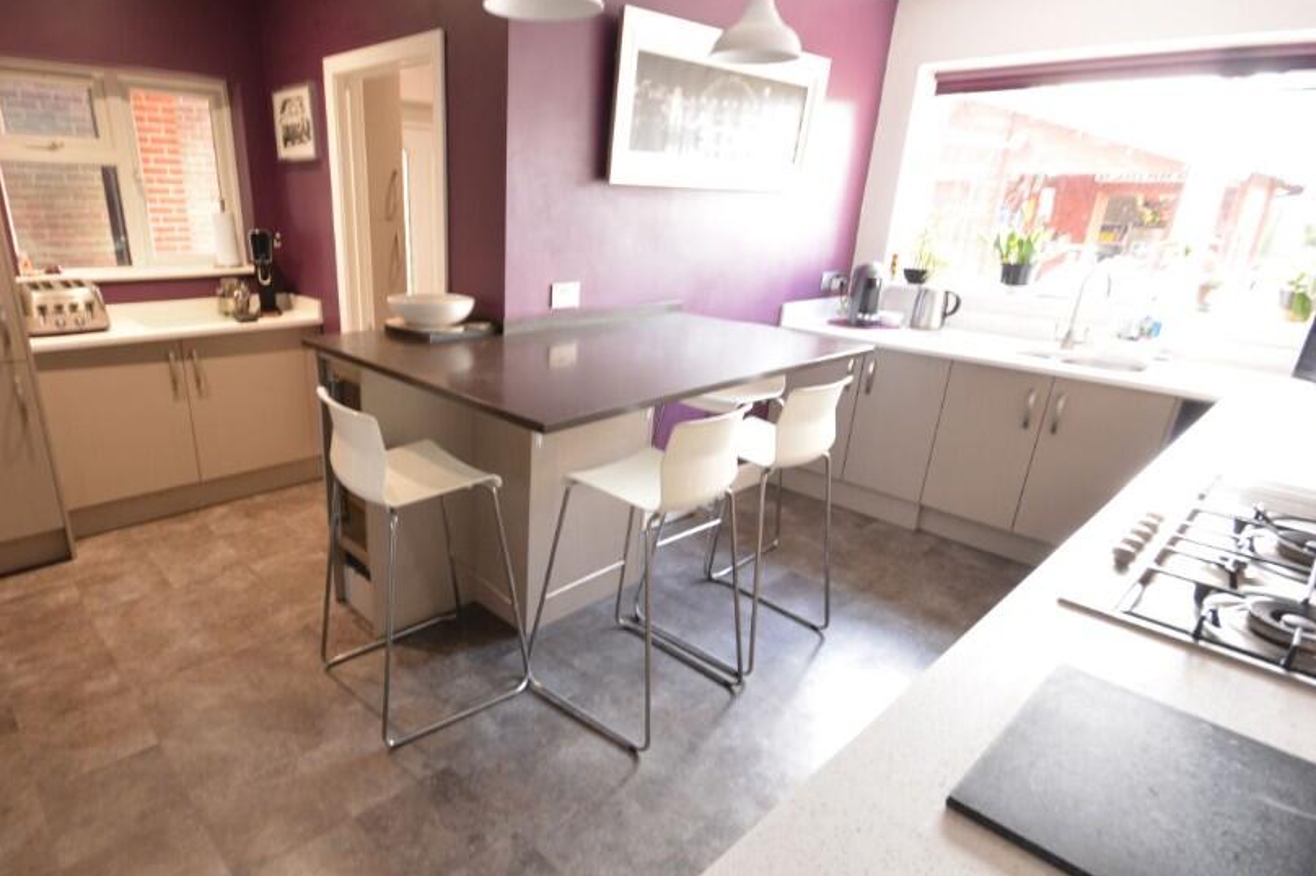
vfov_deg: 64.4
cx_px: 534
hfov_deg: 86.0
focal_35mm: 19
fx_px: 694
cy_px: 469
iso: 400
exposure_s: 1/3
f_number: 8
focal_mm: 10
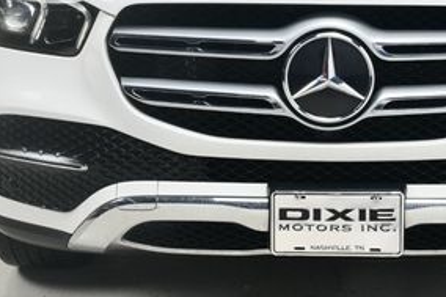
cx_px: 322
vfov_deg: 14.9
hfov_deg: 22.5
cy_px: 6
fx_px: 1114
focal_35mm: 90
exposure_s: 1/160
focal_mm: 27
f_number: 13
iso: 100
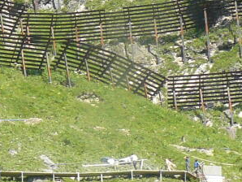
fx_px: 2771
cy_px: -11
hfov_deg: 4.9
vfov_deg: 3.8
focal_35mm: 396
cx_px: -206
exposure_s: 1/250
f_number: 4.5
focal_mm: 13.7
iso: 100
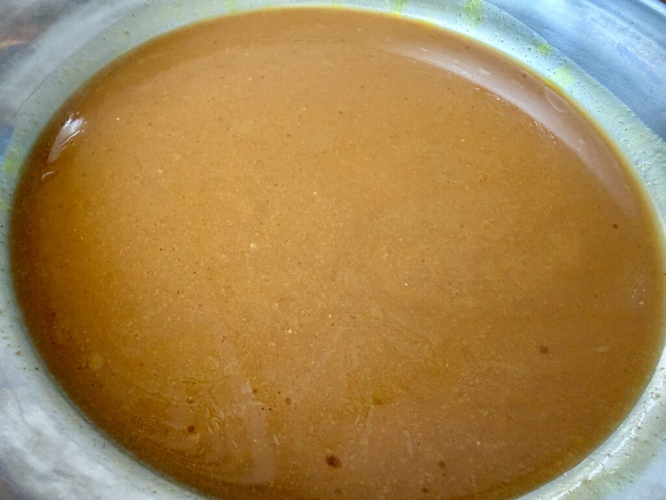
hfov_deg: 71.6
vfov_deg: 56.8
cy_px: 250
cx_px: 333
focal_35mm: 24
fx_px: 462
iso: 320
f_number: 2.2
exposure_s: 1/76
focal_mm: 2.22
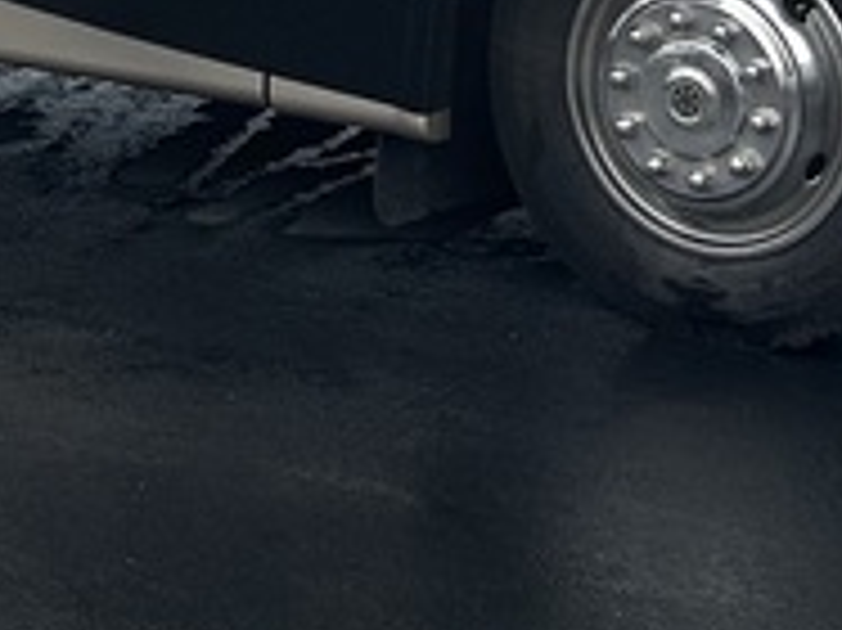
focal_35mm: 139
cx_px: 216
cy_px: -716
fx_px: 3379
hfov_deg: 14.2
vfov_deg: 9.8
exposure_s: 1/1597
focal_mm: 5.7
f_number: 1.5
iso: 50
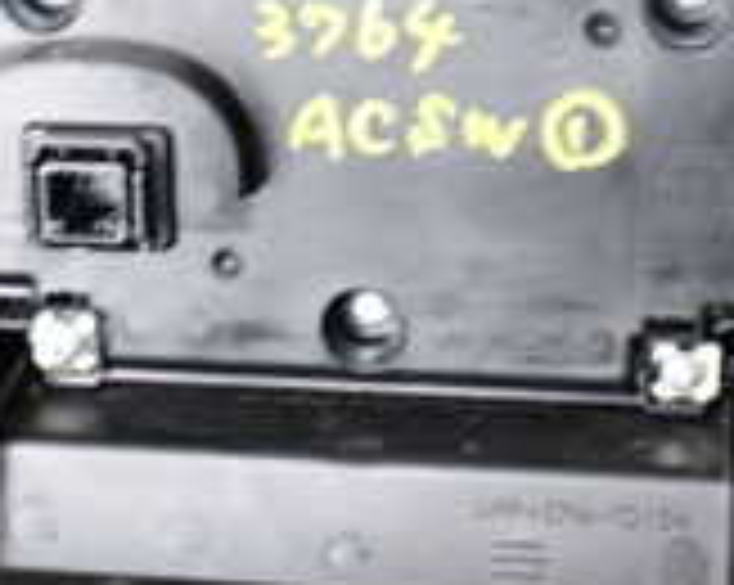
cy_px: 68
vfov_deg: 14.1
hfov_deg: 17.8
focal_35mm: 108
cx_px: 365
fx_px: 2343
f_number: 2.3
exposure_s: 1/30
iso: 400
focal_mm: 5.4
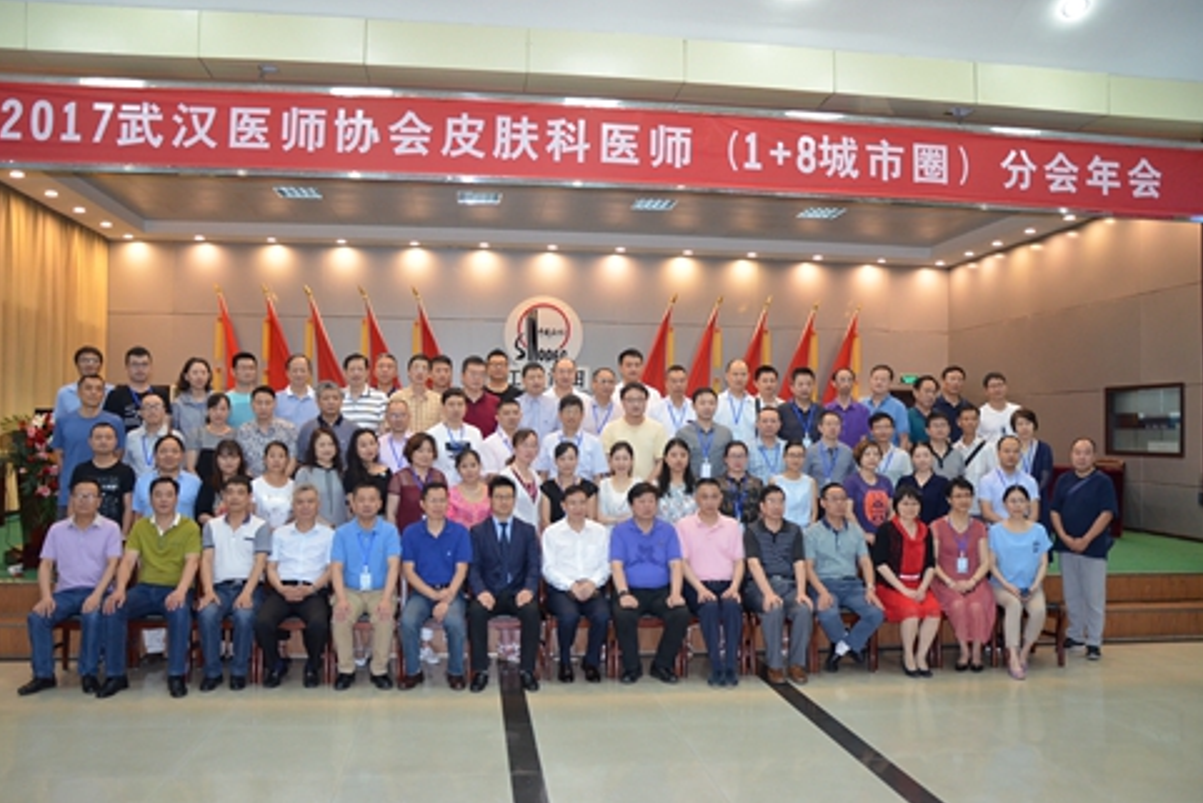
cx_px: 583
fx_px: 936
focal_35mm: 28
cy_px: 412
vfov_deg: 46.4
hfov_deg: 65.4
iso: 1400
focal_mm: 18
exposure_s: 1/60
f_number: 3.5
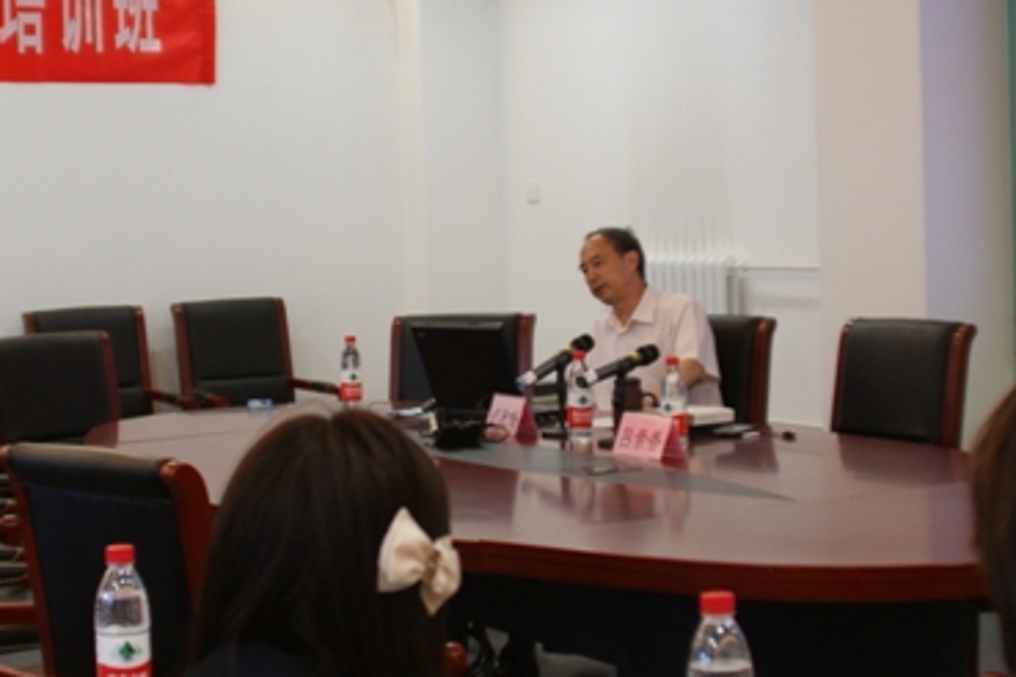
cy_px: 358
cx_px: 424
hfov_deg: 26.0
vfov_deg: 17.5
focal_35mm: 78
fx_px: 2201
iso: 250
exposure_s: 1/40
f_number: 3.5
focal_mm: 24
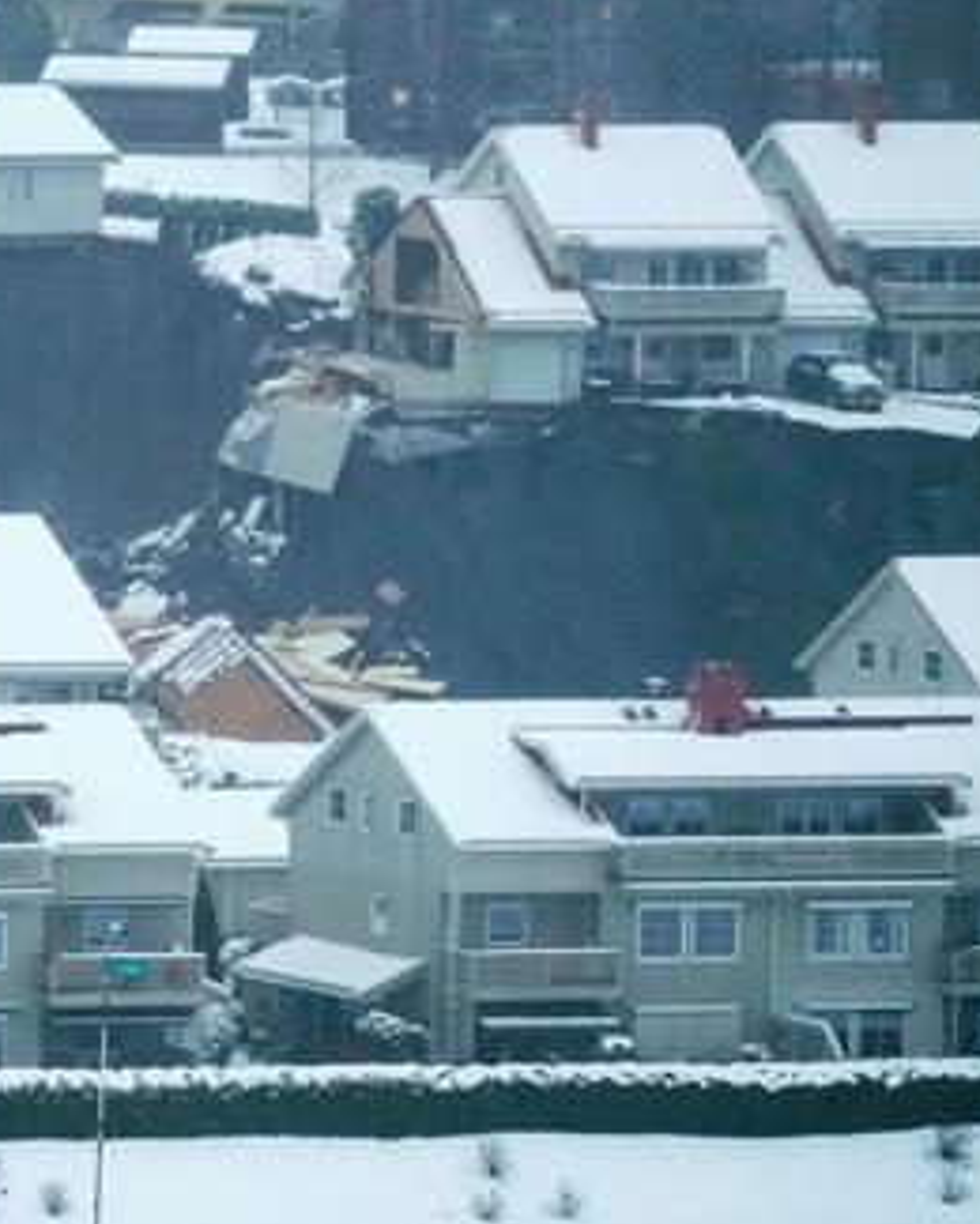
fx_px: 27228
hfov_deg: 2.1
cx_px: 147
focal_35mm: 751
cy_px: 473
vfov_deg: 2.6
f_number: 2.8
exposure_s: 1/1250
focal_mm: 400
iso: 4000
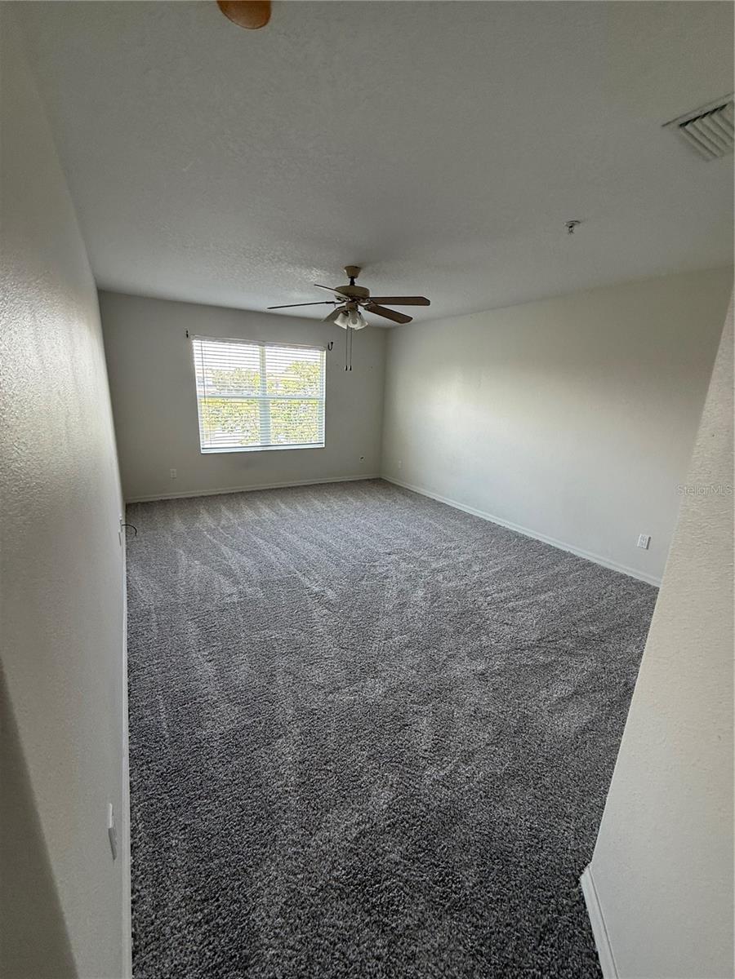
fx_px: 396
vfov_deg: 102.1
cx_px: 368
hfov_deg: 85.7
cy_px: 490
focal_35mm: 14
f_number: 2.2
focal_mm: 2.22
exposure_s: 1/99
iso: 100
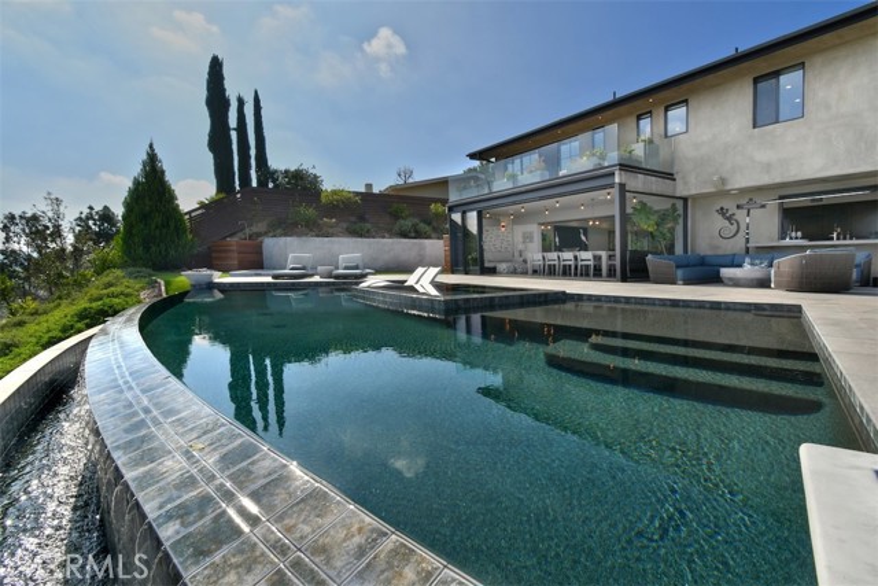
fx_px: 366
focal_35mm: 15
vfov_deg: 77.4
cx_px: 439
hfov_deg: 100.4
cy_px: 293
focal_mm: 10
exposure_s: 1/200
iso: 200
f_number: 14
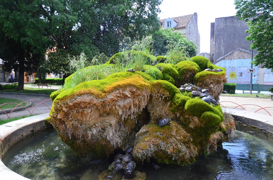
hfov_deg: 70.6
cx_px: 136
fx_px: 193
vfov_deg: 50.2
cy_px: 90
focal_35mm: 26
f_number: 4.5
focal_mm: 17
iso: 3200
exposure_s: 1/5000
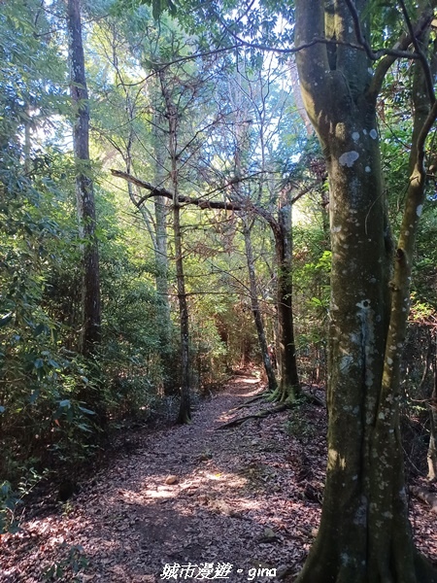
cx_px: 218
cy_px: 292
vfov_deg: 69.4
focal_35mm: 25
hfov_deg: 54.9
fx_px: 421
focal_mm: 4.6
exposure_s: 1/59
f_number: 1.8
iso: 320
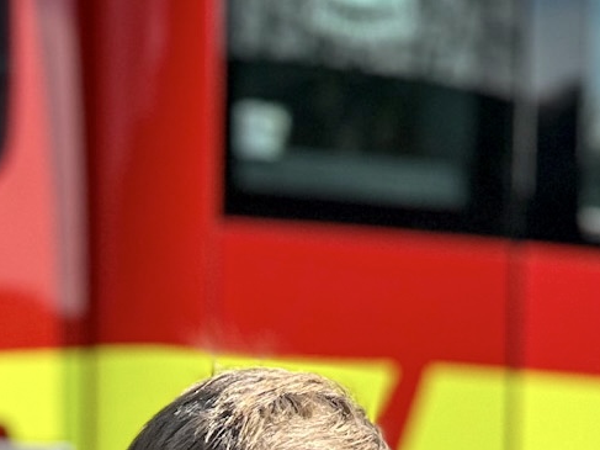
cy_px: 944
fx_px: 5615
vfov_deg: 4.5
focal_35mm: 324
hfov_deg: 6.1
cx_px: -62
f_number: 2.8
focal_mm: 9
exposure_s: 1/400
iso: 32
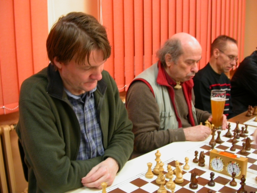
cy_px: 96
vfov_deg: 37.7
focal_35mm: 38
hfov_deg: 49.0
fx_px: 282
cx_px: 128
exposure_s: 1/5.4
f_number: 2.6
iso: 100
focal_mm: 7.85
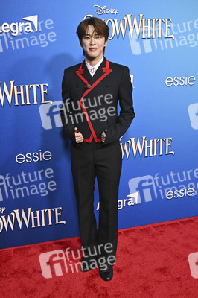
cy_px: 149
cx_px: 99
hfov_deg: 31.8
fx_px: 347
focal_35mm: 42
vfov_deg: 46.4
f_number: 4.5
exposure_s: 1/250
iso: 3200
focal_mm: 42
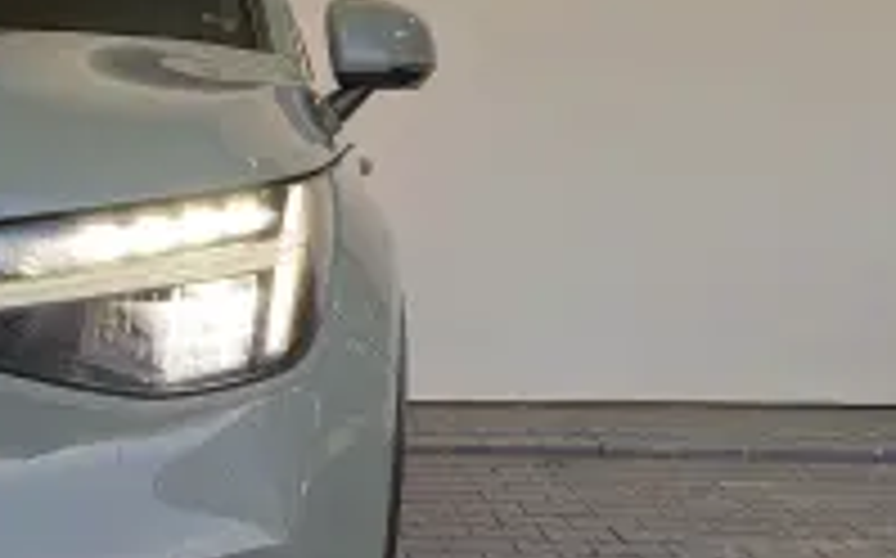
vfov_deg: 26.0
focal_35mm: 48
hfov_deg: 40.6
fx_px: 1171
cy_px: 495
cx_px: 221
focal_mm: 4.65
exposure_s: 1/100
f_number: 1.8
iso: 64
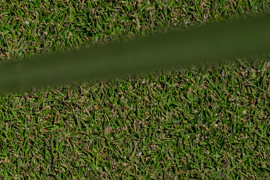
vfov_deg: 2.7
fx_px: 3840
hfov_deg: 4.0
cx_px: -191
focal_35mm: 512
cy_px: 13
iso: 100
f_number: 7.1
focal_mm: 105
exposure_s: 1/800
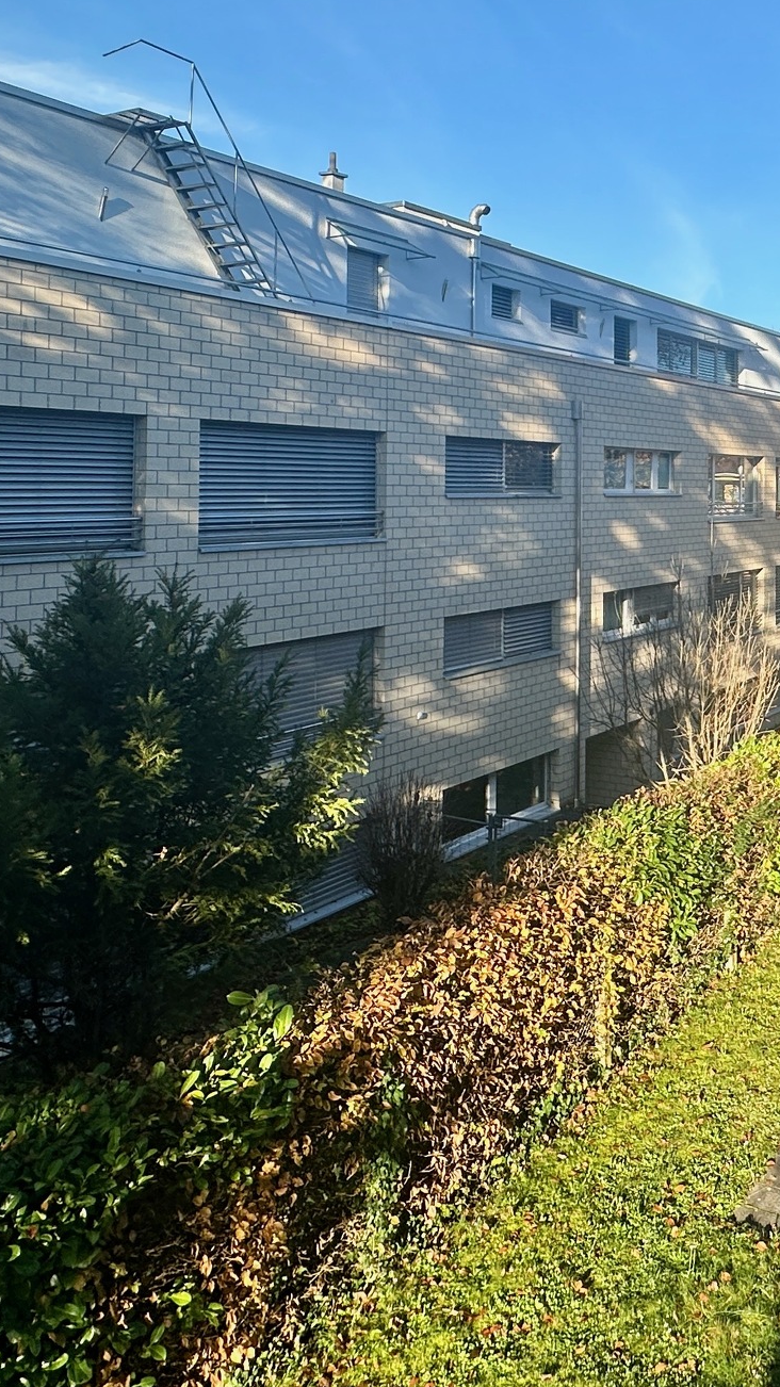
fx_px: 1103
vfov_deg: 62.8
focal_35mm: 30
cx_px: 808
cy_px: 470
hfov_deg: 34.8
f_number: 2.2
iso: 40
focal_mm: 2.22
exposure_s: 1/979
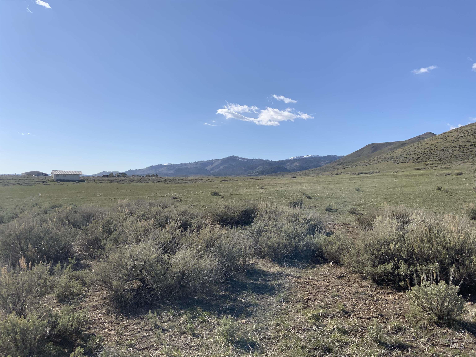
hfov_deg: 61.7
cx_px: 238
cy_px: 178
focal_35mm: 29
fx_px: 399
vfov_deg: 48.2
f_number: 1.8
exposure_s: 1/3125
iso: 20
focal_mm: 3
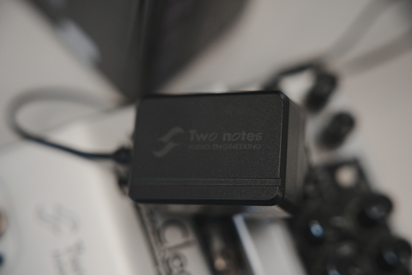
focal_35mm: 70
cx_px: 206
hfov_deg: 28.8
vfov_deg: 19.5
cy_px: 138
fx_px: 801
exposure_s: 1/100
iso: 2000
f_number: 2.8
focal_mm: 70
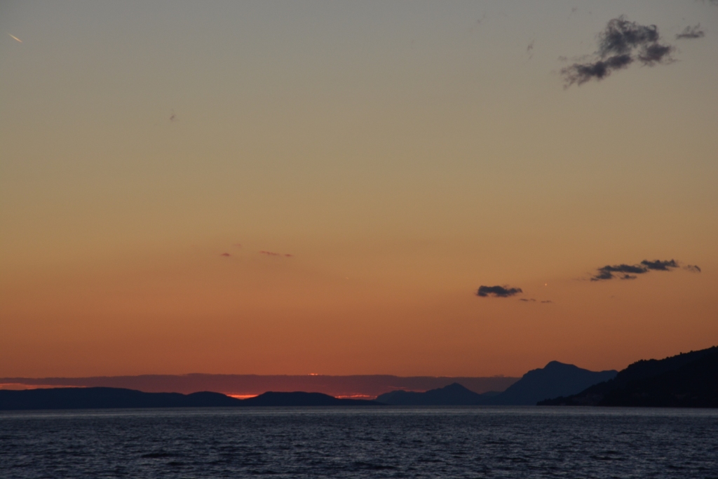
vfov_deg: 8.7
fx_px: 3141
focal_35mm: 158
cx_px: 359
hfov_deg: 13.0
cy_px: 240
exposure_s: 1/250
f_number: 9
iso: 400
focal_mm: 105
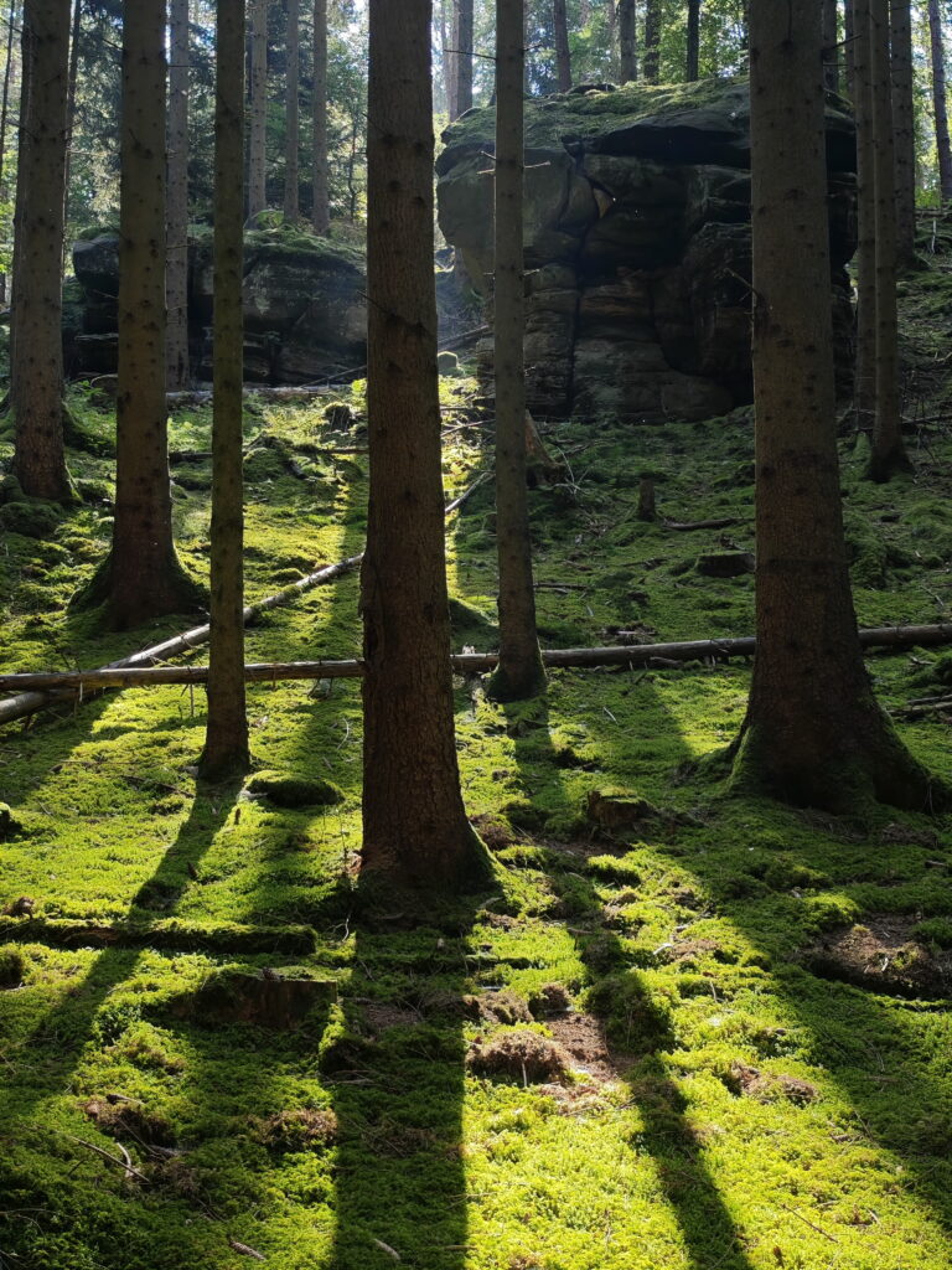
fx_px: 1687
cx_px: 476
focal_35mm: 46
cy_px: 635
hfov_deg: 31.5
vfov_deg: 41.2
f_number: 2
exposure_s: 1/162
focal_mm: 8.72
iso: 50
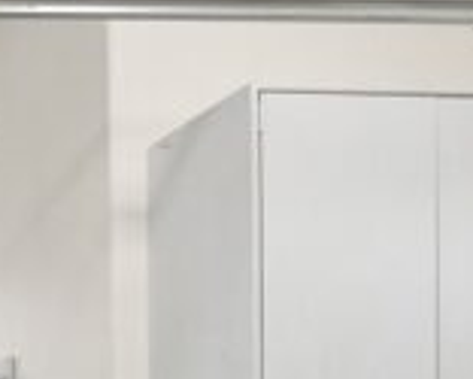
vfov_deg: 18.0
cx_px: -506
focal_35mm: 74
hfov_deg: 17.3
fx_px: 1037
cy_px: 603
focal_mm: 12
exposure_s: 1/4000
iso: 1600
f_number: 8
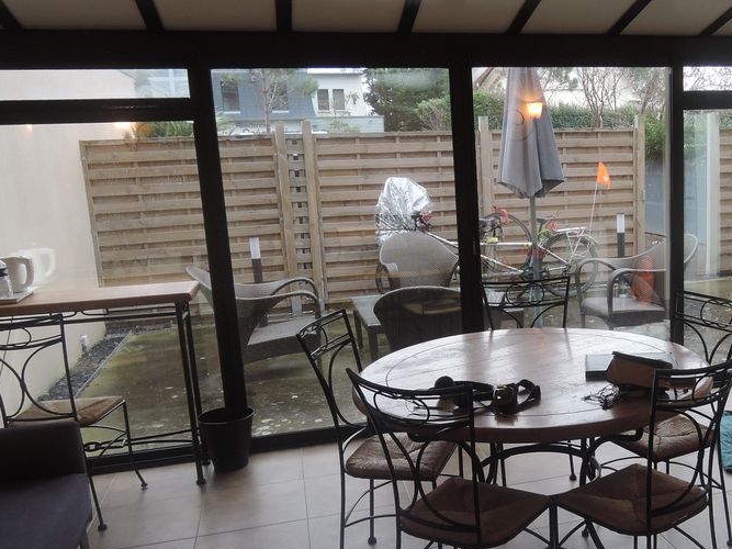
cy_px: 306
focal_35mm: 36
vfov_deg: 39.6
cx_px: 538
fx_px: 761
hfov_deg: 49.6
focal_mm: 5.1
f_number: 2.8
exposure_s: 1/30
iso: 180
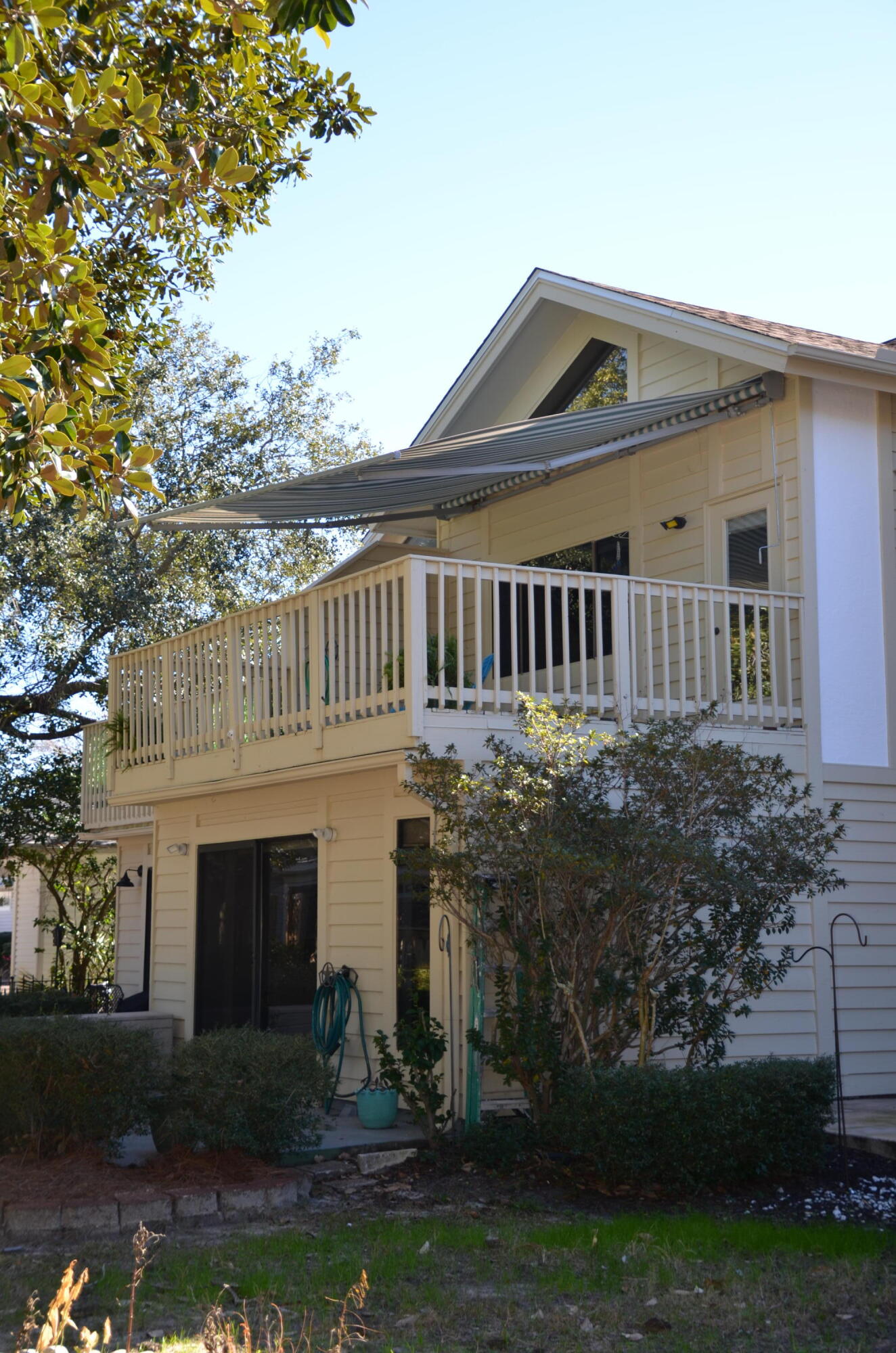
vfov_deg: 41.2
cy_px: 676
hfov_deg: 27.9
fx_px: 1801
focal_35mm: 48
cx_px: 448
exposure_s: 1/250
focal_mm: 32
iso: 125
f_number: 4
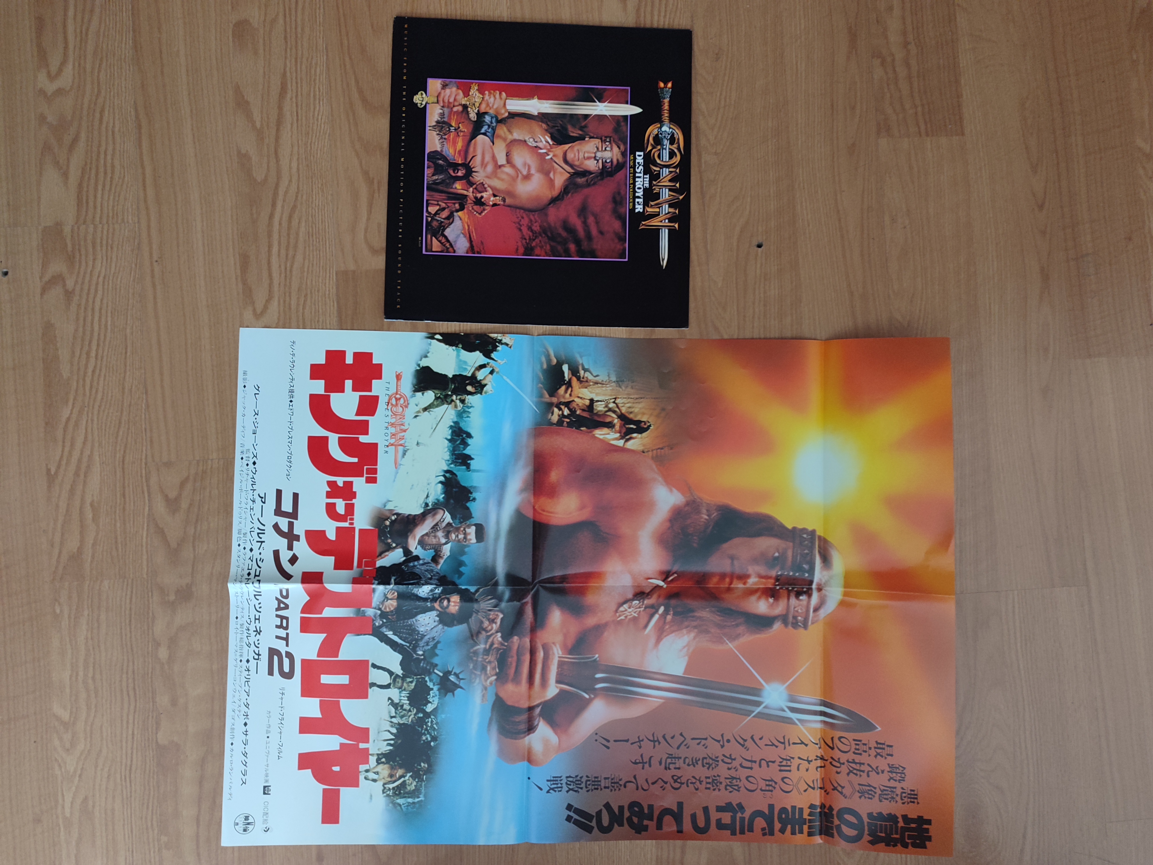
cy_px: 432
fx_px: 833
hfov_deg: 69.4
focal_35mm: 25
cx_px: 576
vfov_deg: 54.9
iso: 618
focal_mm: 5.95
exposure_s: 1/20
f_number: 1.89
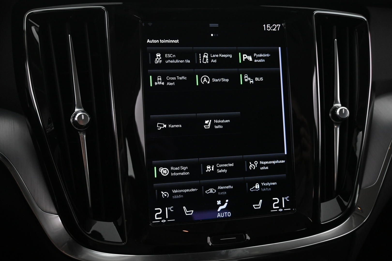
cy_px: 130
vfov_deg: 40.0
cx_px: 196
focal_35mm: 33
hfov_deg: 57.2
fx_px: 359
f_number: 4
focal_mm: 22
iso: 1800
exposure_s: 1/40
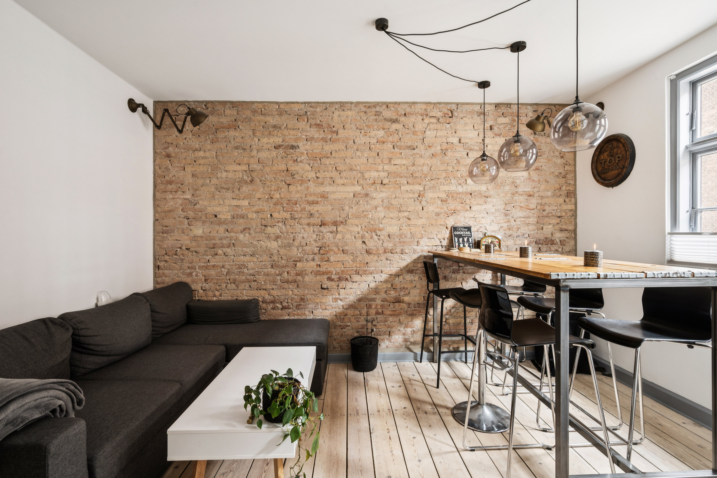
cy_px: 239
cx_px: 358
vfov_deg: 72.1
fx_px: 329
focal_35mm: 16
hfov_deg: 95.0
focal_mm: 16.5
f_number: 9
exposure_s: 1/5
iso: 640
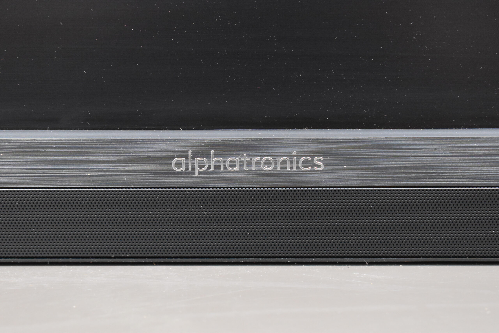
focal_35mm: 82
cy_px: 166
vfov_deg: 16.6
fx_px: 1144
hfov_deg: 24.6
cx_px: 250
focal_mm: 55
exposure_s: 1/50
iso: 3200
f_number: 5.6
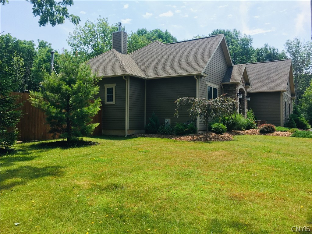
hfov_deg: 61.7
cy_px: 117
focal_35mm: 29
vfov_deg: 48.2
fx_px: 261
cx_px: 156
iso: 32
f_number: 2.2
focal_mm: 4.15
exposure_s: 1/1199
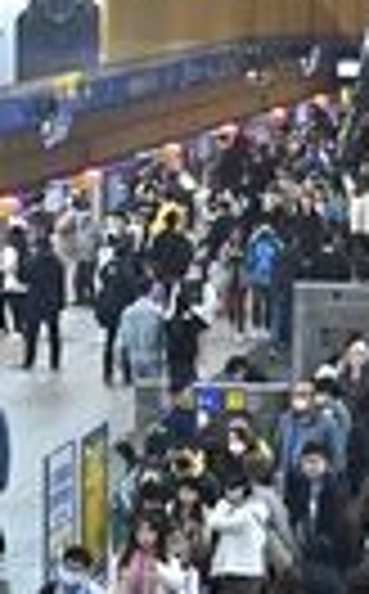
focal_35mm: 201
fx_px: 3248
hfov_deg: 6.5
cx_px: 252
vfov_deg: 10.4
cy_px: 459
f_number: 5.6
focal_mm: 65
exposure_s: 1/80
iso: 5000
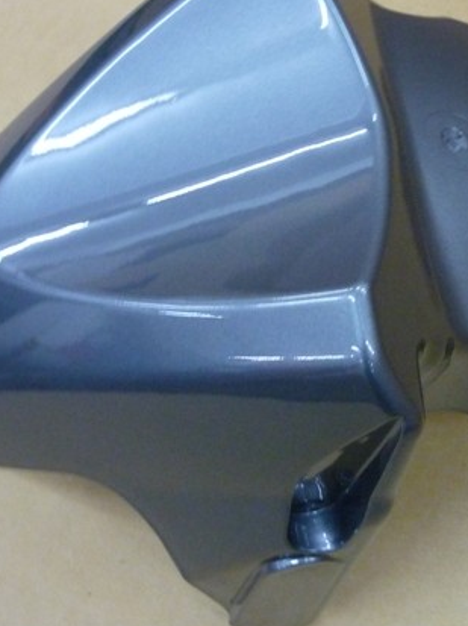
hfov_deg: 22.9
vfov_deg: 30.3
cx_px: 285
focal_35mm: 64
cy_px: 273
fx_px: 1155
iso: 400
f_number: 2.8
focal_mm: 5.5
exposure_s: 1/15
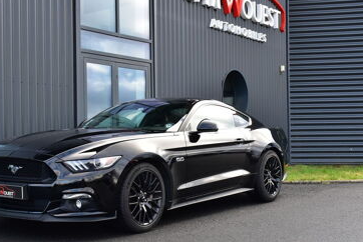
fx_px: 542
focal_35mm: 54
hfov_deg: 36.9
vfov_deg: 25.3
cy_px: 123
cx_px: 147
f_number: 9
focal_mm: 27
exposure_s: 1/100
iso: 400
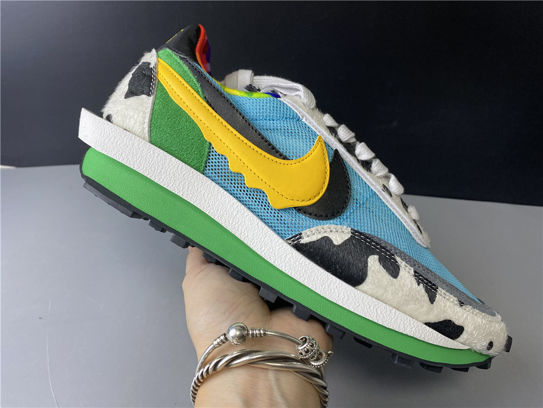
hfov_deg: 67.3
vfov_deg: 53.1
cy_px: 204
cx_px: 272
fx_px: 408
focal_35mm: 26
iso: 80
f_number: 1.8
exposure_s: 1/100
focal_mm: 4.25
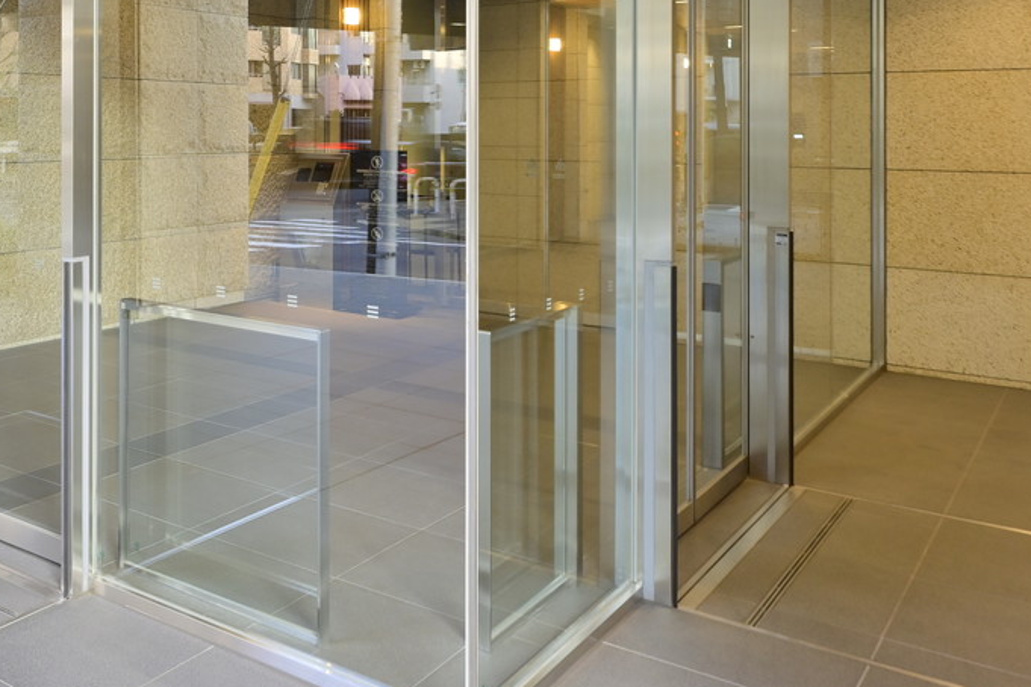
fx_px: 1060
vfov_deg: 34.4
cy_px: 104
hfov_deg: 45.8
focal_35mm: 37
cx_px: 62
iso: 200
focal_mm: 14
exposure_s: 1/8
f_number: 7.1
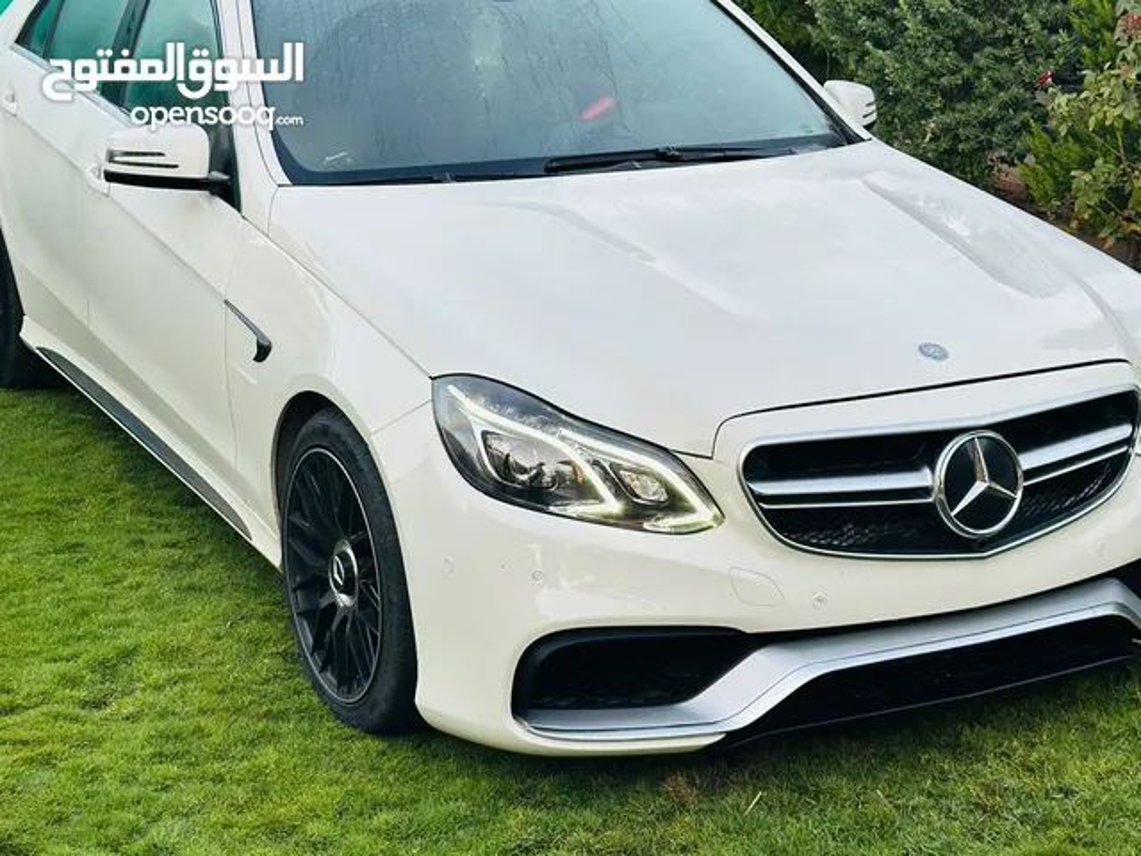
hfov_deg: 39.7
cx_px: 570
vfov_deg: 30.3
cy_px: 428
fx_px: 1582
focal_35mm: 48
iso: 80
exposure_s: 1/100
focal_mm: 6.86
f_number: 1.78
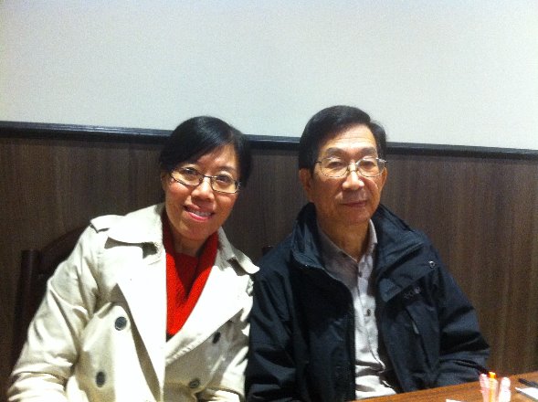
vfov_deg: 40.6
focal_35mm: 35
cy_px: 201
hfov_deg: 52.7
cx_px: 269
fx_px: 543
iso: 400
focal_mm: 3.85
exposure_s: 1/15
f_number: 2.8
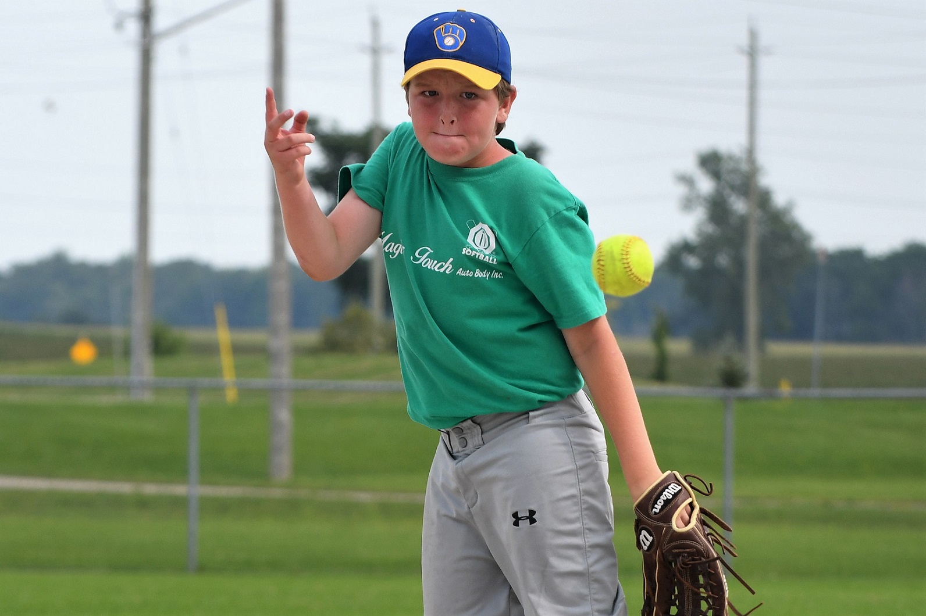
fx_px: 5206
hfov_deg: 10.2
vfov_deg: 6.8
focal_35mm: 202
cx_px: 463
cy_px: 308
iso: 360
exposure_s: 1/1000
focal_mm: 135
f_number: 5.6
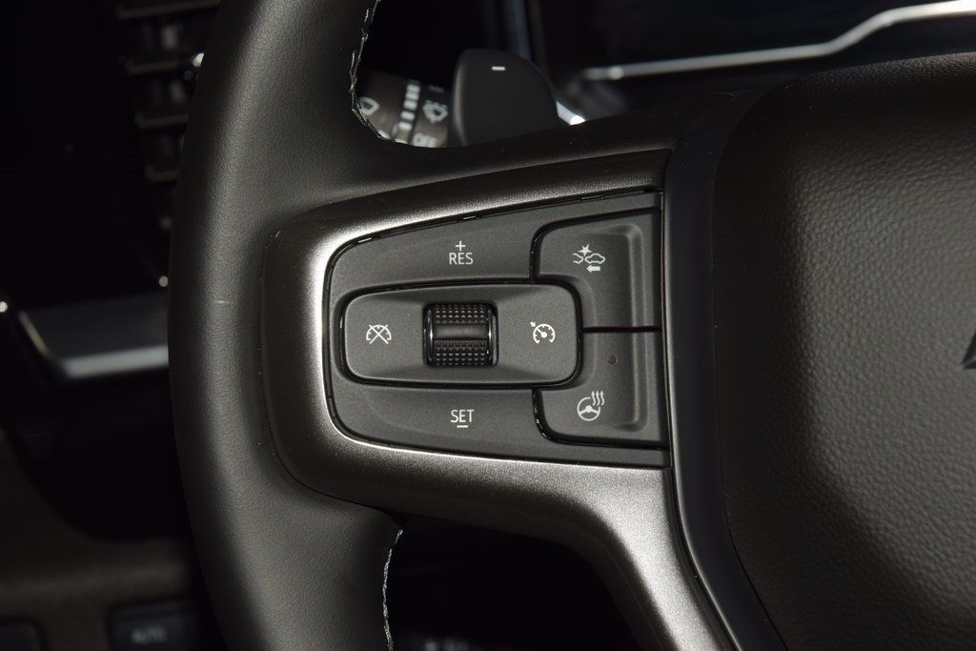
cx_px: 488
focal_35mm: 105
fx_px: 2847
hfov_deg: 19.5
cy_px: 326
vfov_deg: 13.0
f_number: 8
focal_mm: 70
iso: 100
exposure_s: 1/125
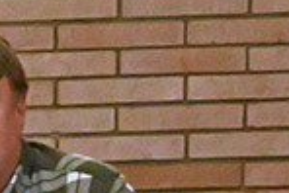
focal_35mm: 263
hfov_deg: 7.3
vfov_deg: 5.1
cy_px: 481
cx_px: -439
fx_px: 2113
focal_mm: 38
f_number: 16
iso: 20000
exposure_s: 1/50
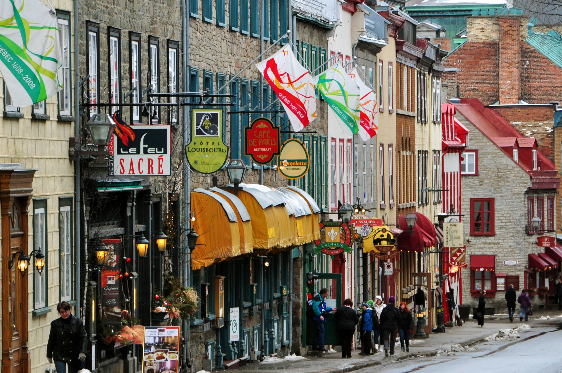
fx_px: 3383
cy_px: 155
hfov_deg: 9.5
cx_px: 352
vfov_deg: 6.3
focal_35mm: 217
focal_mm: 92
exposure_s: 1/125
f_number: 9
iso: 320
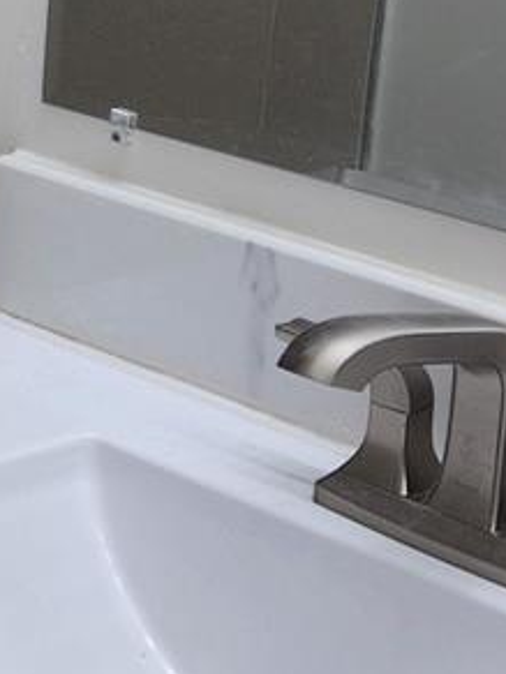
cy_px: 23
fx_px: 2358
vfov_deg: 16.0
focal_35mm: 121
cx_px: -575
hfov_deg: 10.9
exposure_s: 1/120
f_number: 1.8
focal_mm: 5.4
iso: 20
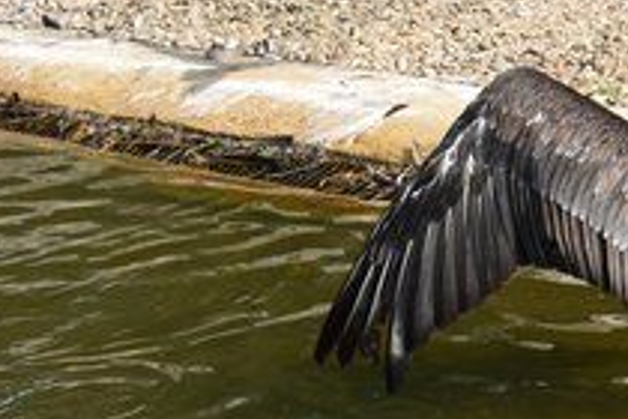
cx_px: 1513
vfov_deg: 8.8
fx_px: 2676
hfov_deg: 11.2
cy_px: -160
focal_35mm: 153
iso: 200
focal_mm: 21
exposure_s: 1/320
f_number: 9
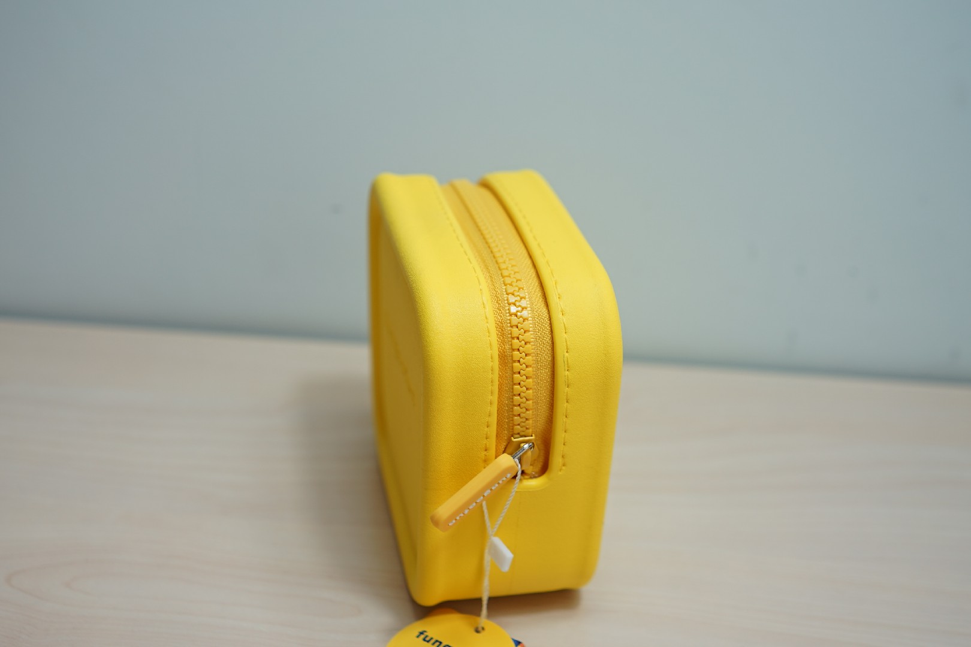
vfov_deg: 31.9
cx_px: 486
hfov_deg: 46.4
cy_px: 324
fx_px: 1133
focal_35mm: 42
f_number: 2.5
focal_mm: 28
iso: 100
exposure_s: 1/60
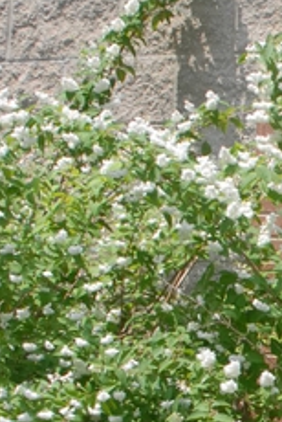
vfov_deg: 10.8
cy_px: 468
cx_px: 558
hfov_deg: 7.1
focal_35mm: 187
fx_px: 2190
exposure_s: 1/320
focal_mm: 28
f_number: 9
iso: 400
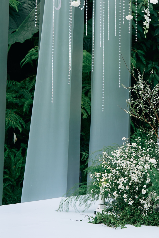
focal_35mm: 137
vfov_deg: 14.5
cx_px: 159
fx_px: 908
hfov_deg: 9.9
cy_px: -51
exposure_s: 1/800
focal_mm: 50
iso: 200
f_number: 3.5
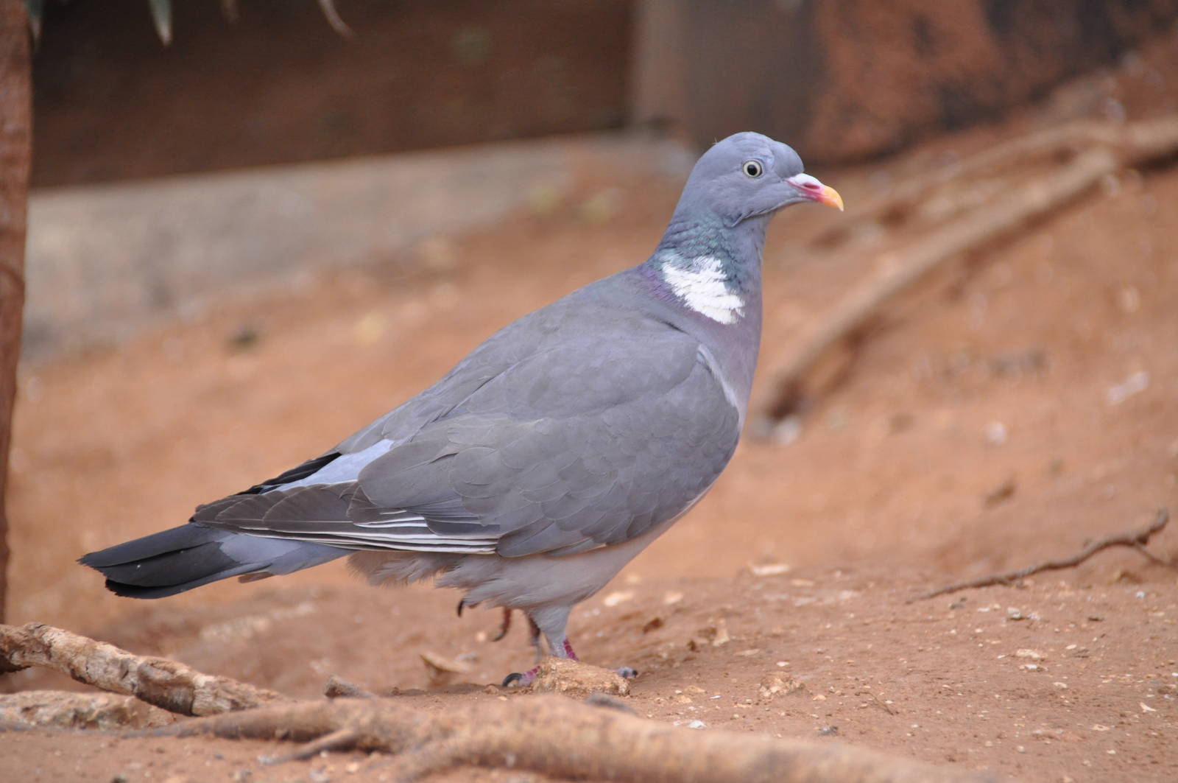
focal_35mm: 390
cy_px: 392
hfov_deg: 5.3
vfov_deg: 3.5
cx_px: 589
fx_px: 12747
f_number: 5.6
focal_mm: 260
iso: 1000
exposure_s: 1/500
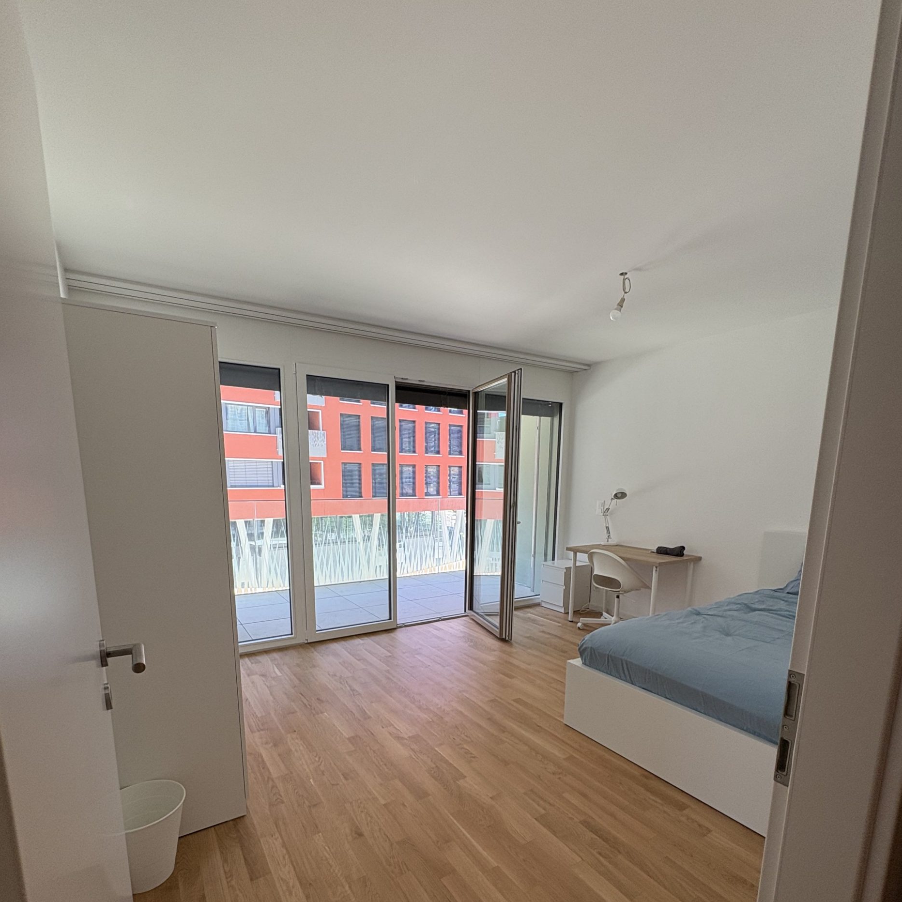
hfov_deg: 84.0
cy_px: 566
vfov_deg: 82.3
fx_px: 501
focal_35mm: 17
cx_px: 448
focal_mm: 2.22
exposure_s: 1/131
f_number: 2.2
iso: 64
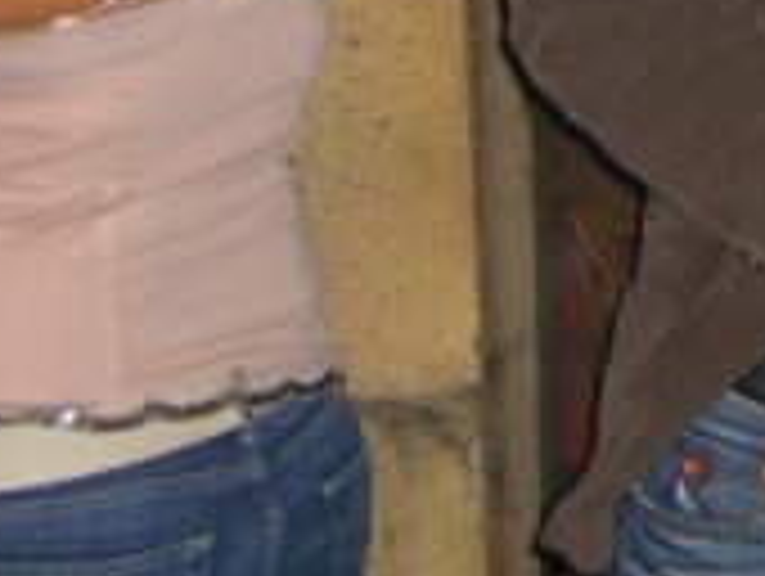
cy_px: -387
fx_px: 3585
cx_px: 1278
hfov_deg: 11.5
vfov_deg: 8.9
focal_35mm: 162
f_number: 3.1
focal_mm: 9.5
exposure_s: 1/60
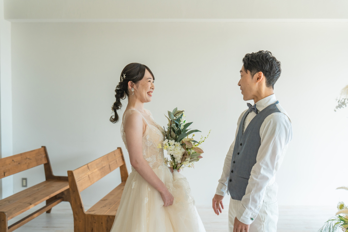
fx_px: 367
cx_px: 174
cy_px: 116
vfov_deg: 35.0
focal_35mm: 38
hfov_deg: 50.7
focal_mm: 38
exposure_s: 1/400
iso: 500
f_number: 3.2
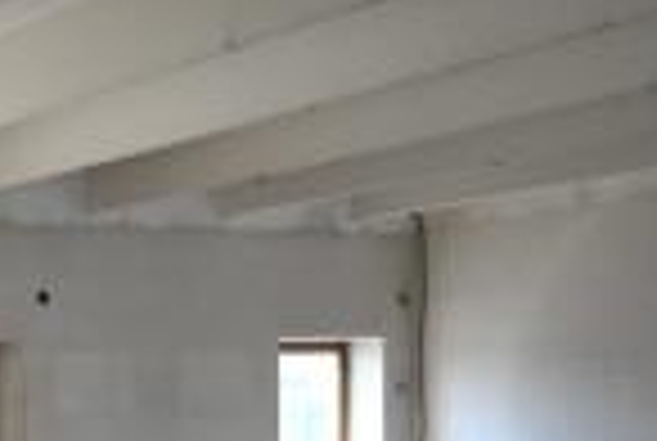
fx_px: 1682
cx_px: -81
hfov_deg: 20.9
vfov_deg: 14.1
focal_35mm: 92
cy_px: 626
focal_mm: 20
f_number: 5.6
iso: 200
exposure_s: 1/60
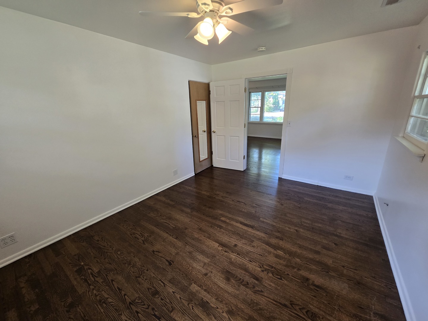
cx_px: 214
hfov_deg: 106.2
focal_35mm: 13
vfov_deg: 89.9
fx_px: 161
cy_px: 160
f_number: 2.2
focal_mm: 2.2
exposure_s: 1/60
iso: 200
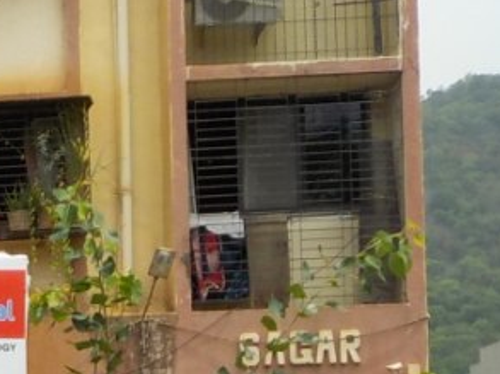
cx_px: -352
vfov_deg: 10.8
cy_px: 540
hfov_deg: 13.5
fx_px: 1919
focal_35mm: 133
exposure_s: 1/800
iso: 125
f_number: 3.7
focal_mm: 5.2
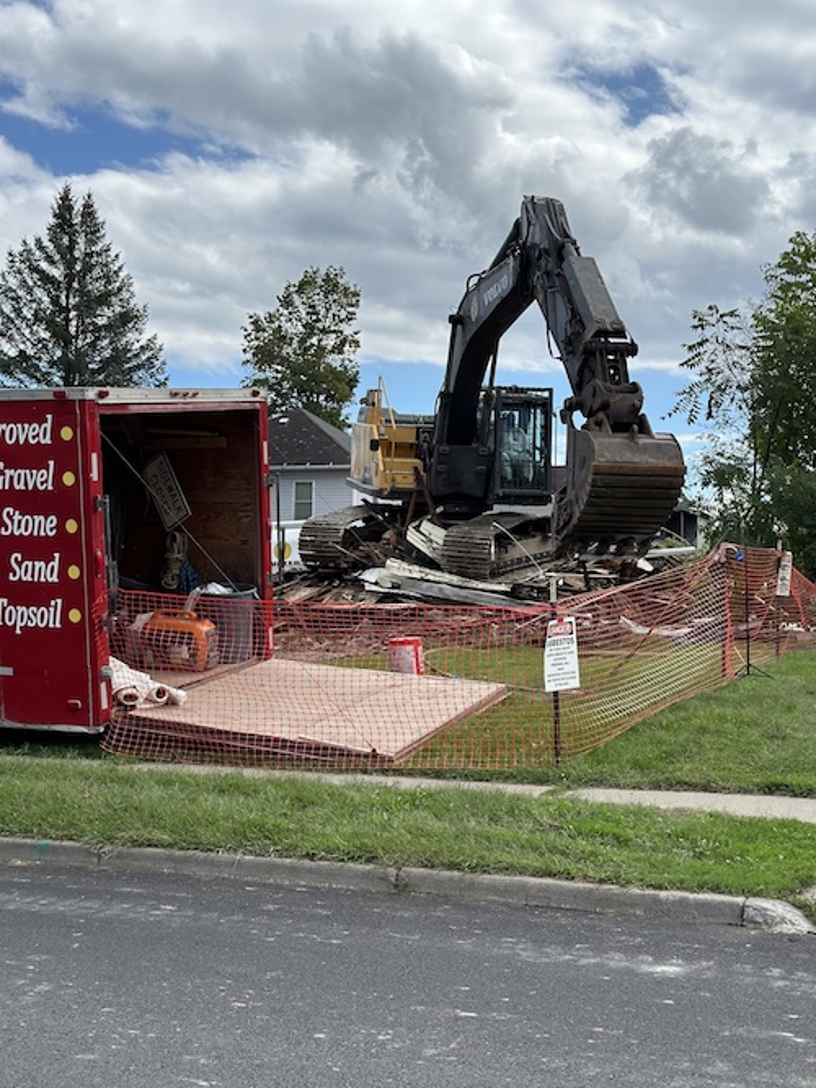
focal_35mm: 48
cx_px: 408
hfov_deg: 30.3
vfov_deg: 39.7
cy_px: 544
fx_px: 1509
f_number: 1.78
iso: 80
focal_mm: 6.86
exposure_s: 1/6211
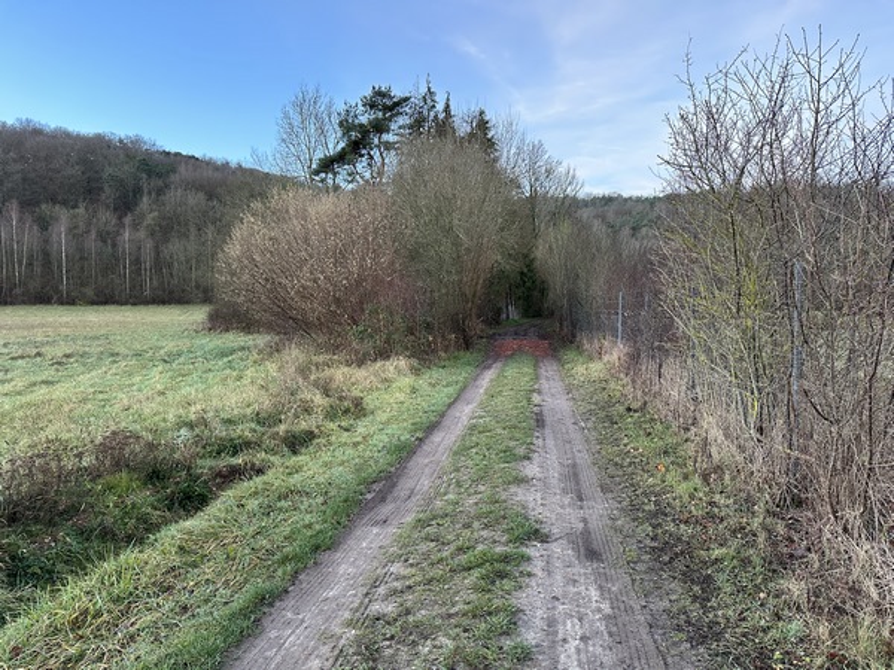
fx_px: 620
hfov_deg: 71.6
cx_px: 447
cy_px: 335
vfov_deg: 56.8
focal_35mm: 24
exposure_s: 1/121
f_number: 1.78
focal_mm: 6.86
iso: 160
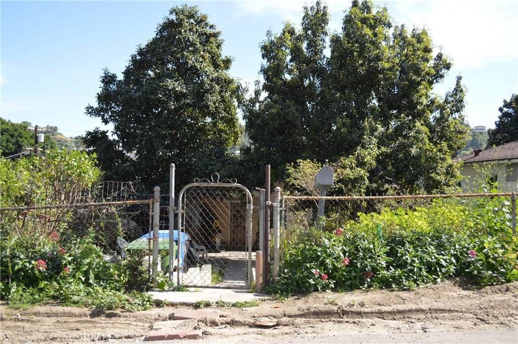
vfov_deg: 36.8
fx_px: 517
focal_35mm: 36
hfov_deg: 53.2
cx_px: 259
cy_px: 172
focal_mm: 24
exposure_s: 1/125
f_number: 4
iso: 100
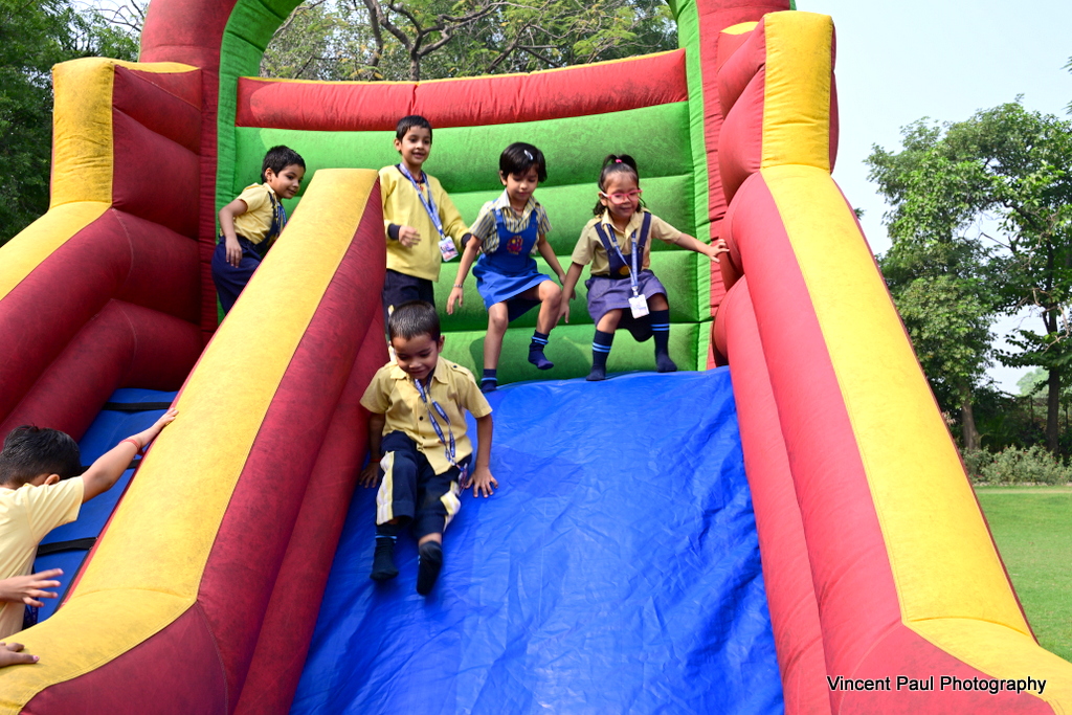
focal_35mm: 35
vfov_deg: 37.9
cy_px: 358
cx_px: 536
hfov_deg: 54.4
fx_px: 1042
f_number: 9
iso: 100
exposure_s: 1/100
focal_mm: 35
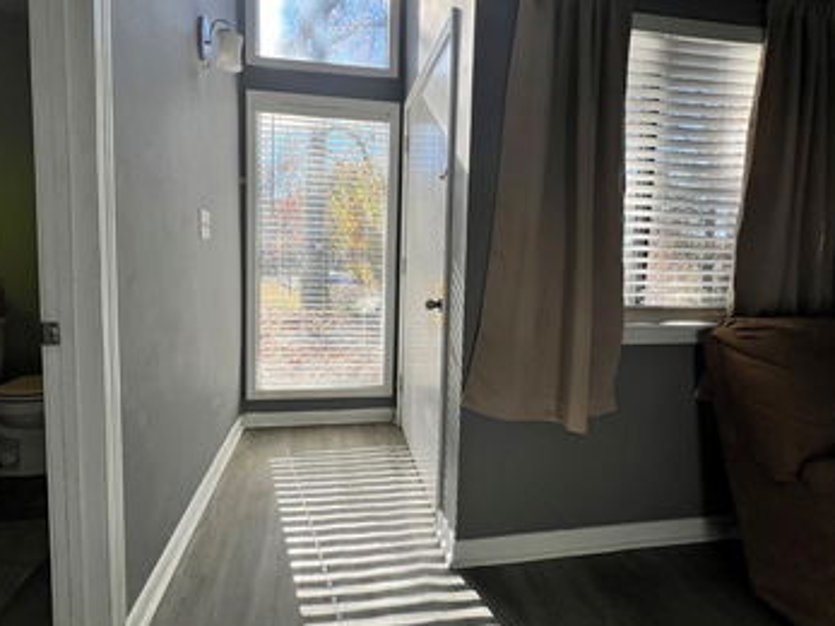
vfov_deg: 77.9
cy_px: 289
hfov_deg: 94.3
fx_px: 386
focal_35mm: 16
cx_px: 384
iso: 32
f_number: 1.8
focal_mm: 1.57
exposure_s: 1/335
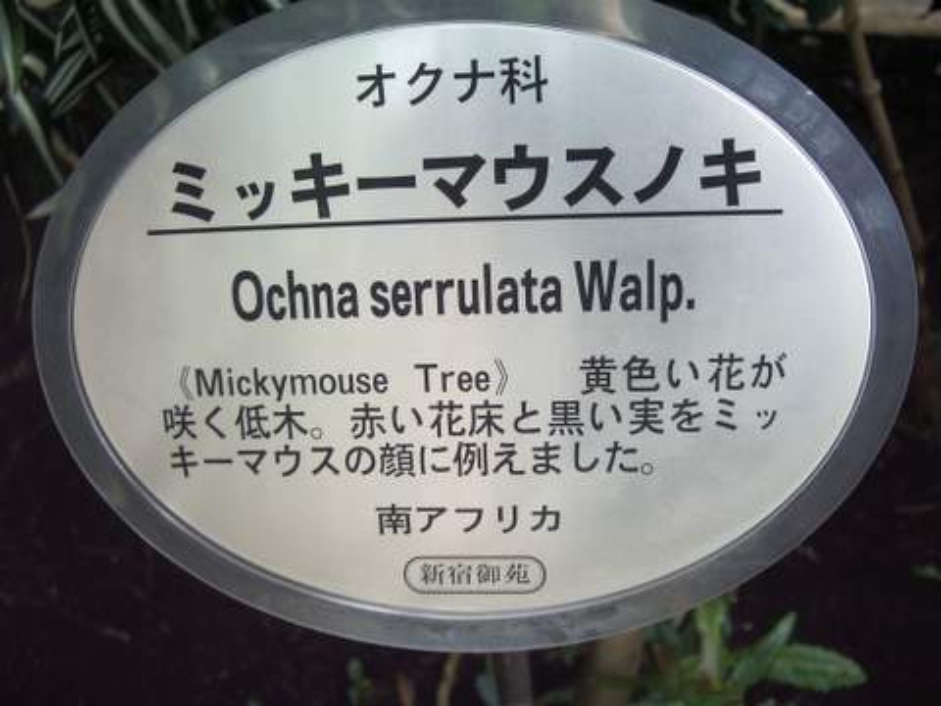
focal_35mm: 35
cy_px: 353
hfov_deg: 52.6
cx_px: 470
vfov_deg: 40.7
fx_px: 951
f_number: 2.6
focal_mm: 5.8
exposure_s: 1/100
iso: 100
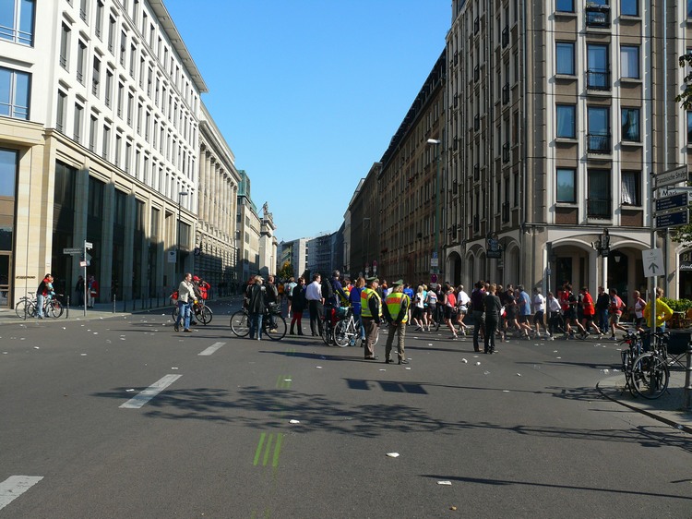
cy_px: 260
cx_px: 346
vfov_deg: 40.7
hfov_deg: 52.6
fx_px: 699
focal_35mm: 35
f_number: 4.5
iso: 100
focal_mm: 7.4
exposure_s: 1/200
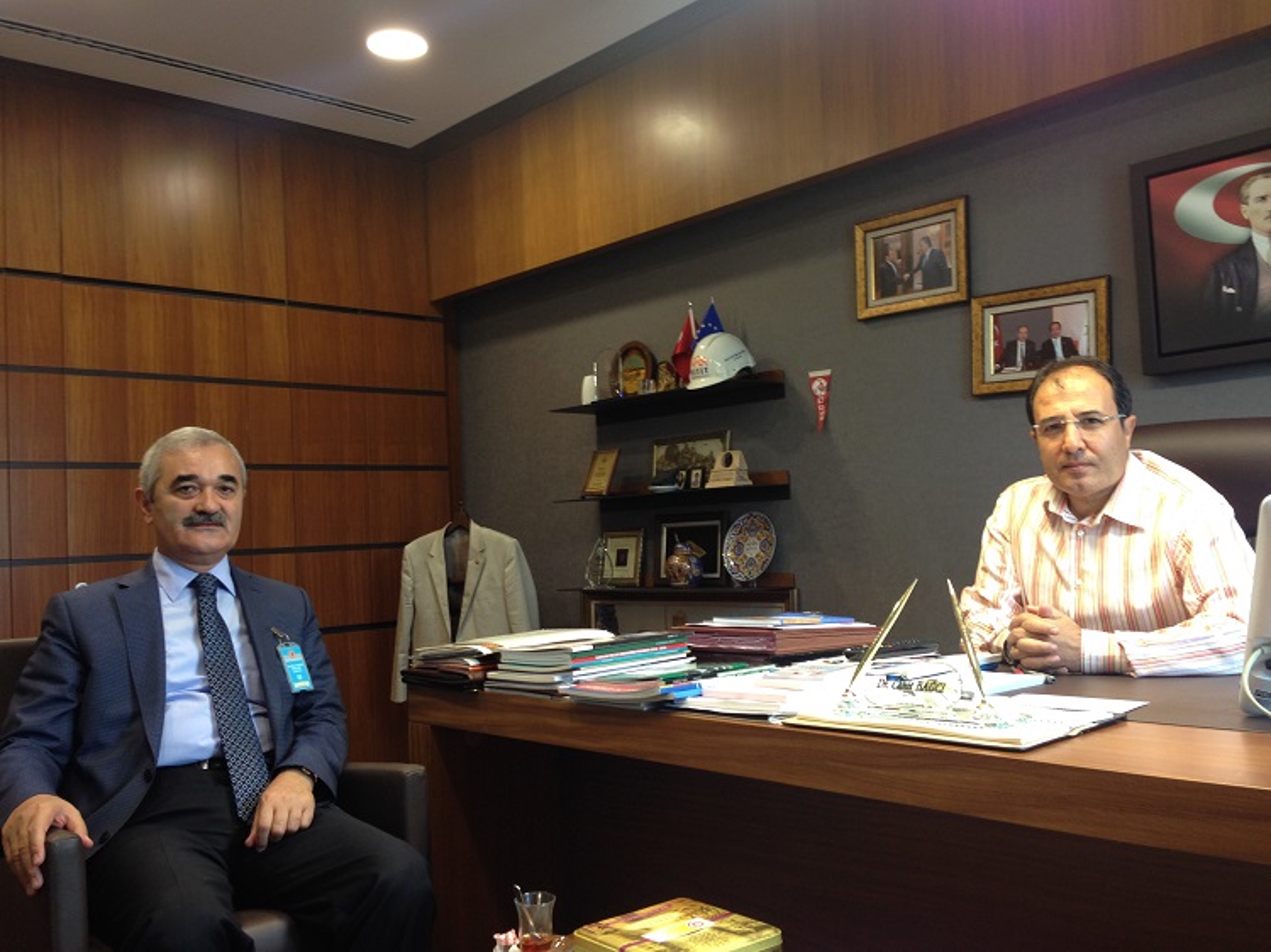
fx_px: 1211
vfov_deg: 42.9
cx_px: 636
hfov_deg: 55.4
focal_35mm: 33
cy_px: 476
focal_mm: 4.12
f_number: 2.4
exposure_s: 1/20
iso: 64
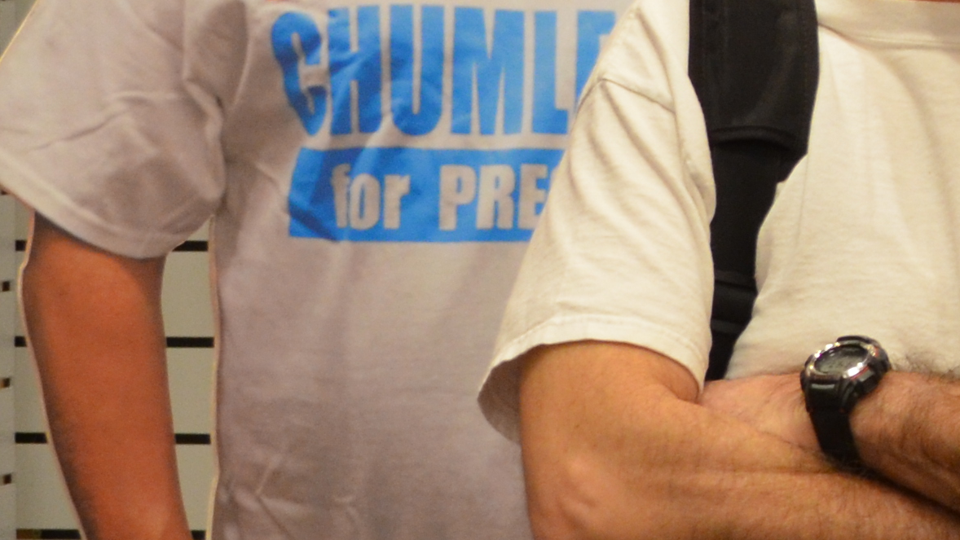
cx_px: 1477
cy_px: 184
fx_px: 5677
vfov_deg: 5.4
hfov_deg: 9.4
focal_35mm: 223
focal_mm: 34
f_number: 5
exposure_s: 1/40
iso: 800
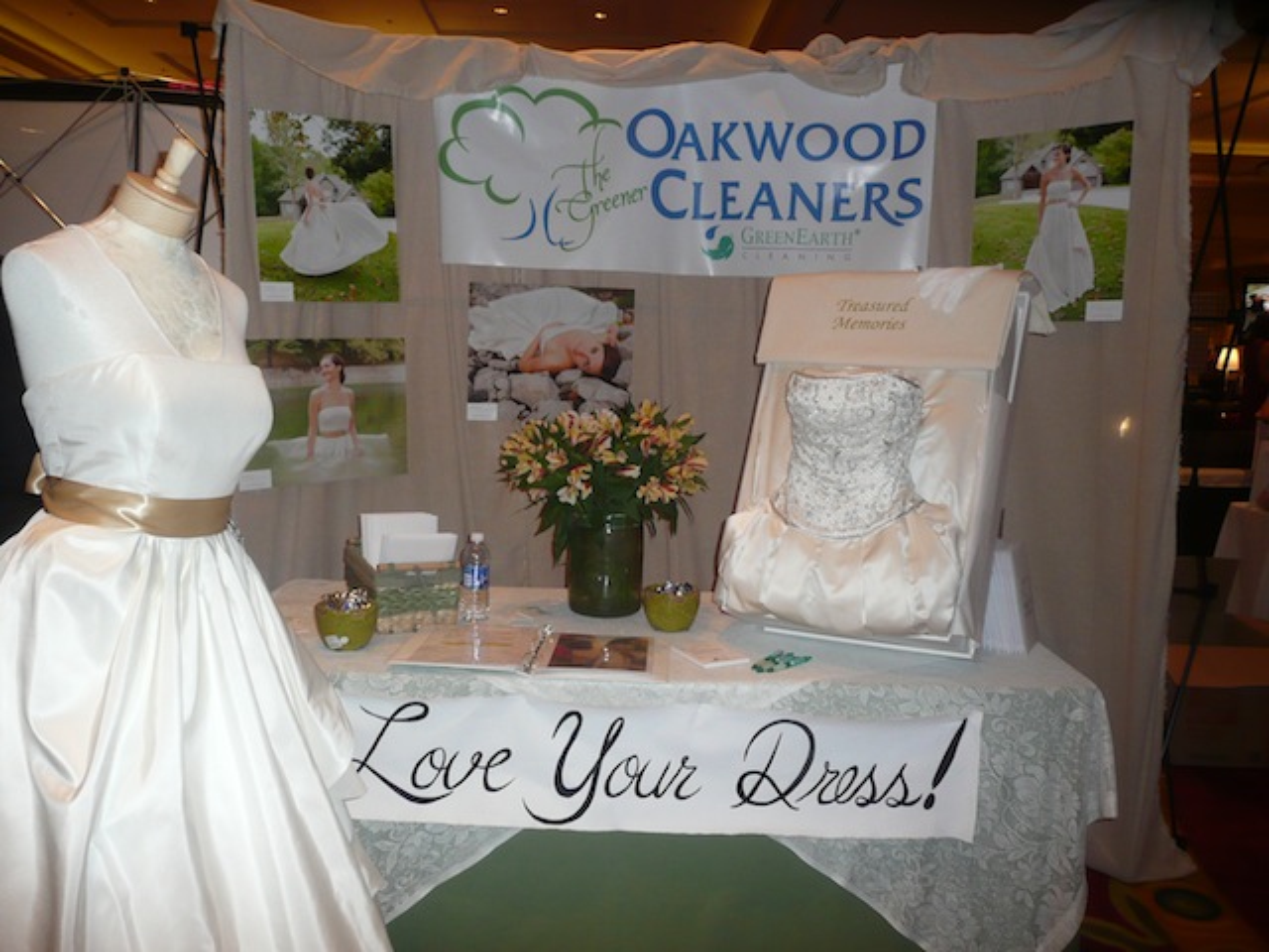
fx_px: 1026
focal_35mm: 28
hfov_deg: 63.4
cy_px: 476
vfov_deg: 49.7
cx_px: 634
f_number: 3.3
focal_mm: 4.6
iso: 200
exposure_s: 1/30
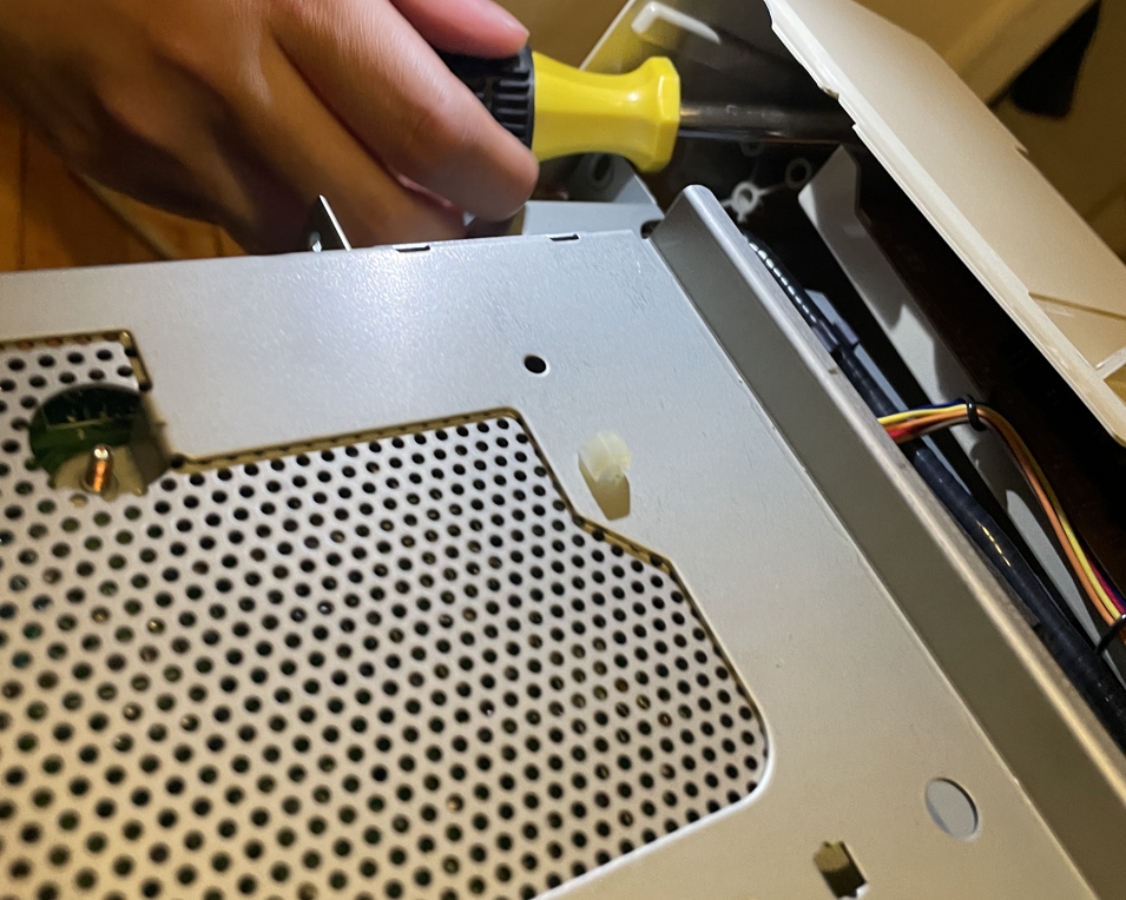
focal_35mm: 34
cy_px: 437
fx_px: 1133
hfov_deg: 52.8
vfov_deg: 43.4
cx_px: 562
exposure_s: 1/60
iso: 400
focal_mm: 4.2
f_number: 1.6
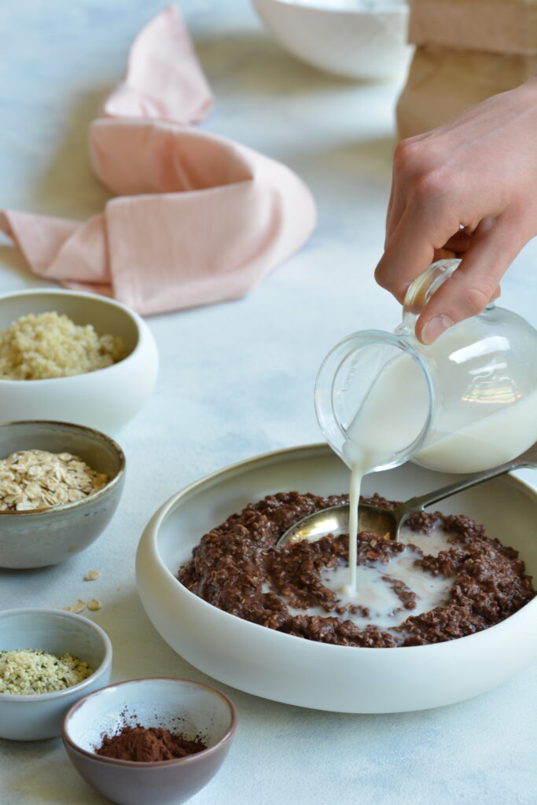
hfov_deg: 8.7
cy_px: 402
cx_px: 268
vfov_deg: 13.0
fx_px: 3523
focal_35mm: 158
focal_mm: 105
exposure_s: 1/13
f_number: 8
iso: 200
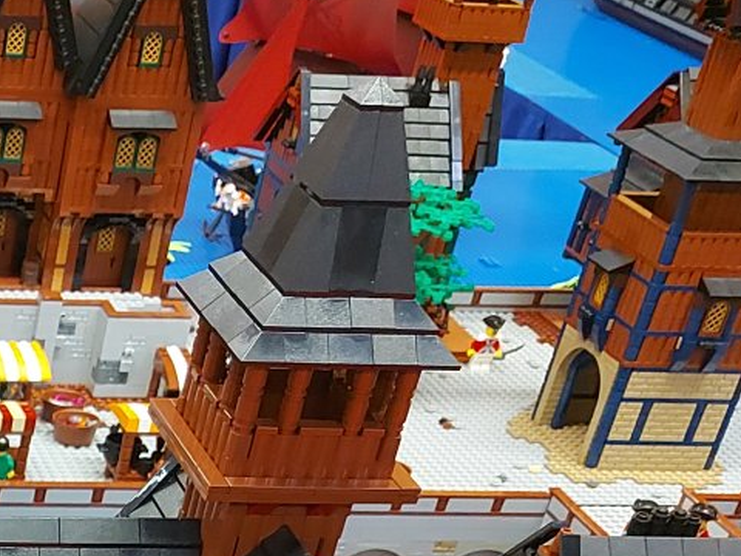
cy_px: 856
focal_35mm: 80
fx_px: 1713
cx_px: -310
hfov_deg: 21.3
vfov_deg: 16.6
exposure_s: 1/50
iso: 400
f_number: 1.8
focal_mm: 5.23
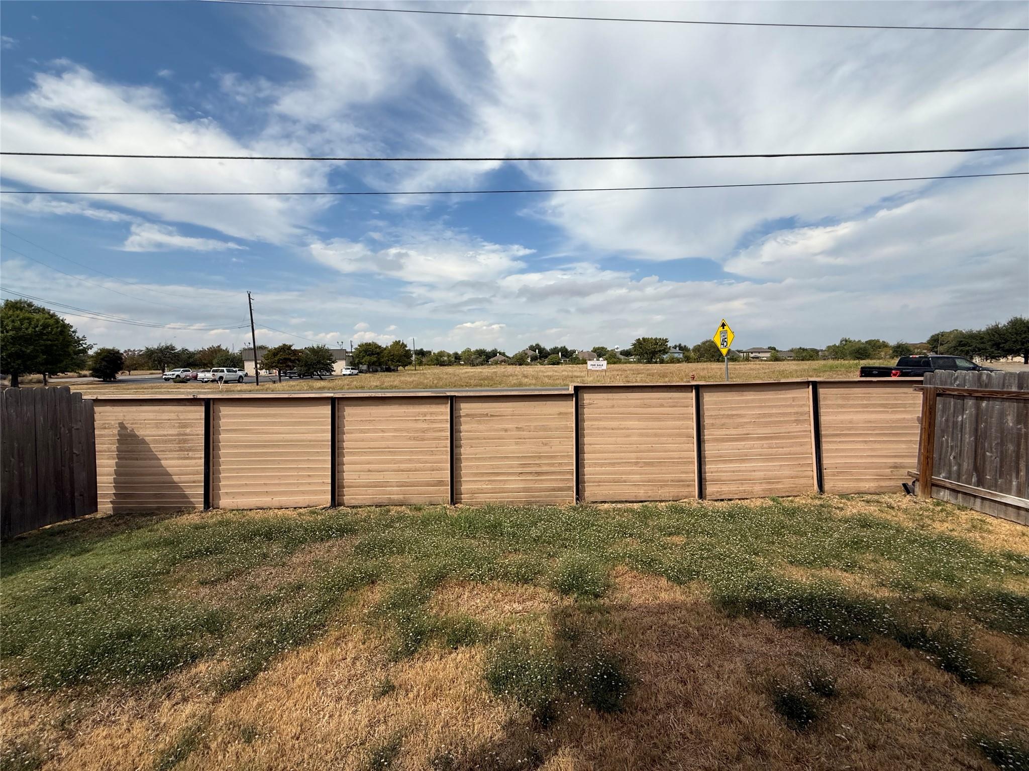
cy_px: 386
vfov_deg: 85.7
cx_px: 514
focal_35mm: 14
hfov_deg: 102.1
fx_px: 416
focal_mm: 2.22
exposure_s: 1/2976
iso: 50
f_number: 2.2
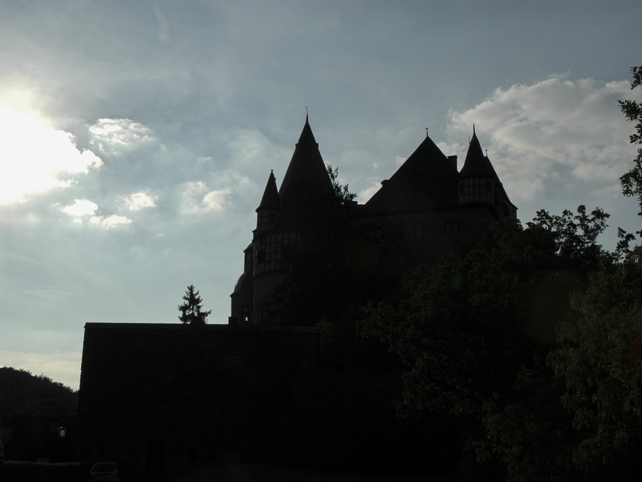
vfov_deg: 28.8
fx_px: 938
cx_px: 333
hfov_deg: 37.8
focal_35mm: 51
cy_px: 241
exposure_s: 1/640
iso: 200
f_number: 13
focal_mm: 31
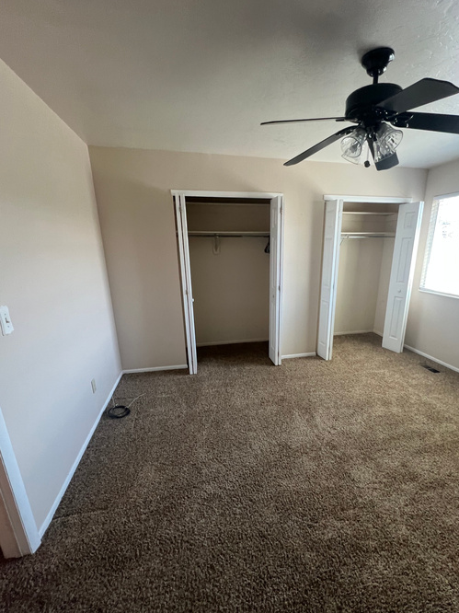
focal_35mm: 15
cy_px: 330
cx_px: 258
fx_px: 265
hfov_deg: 81.3
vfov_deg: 98.0
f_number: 1.8
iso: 160
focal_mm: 1.57
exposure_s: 1/60
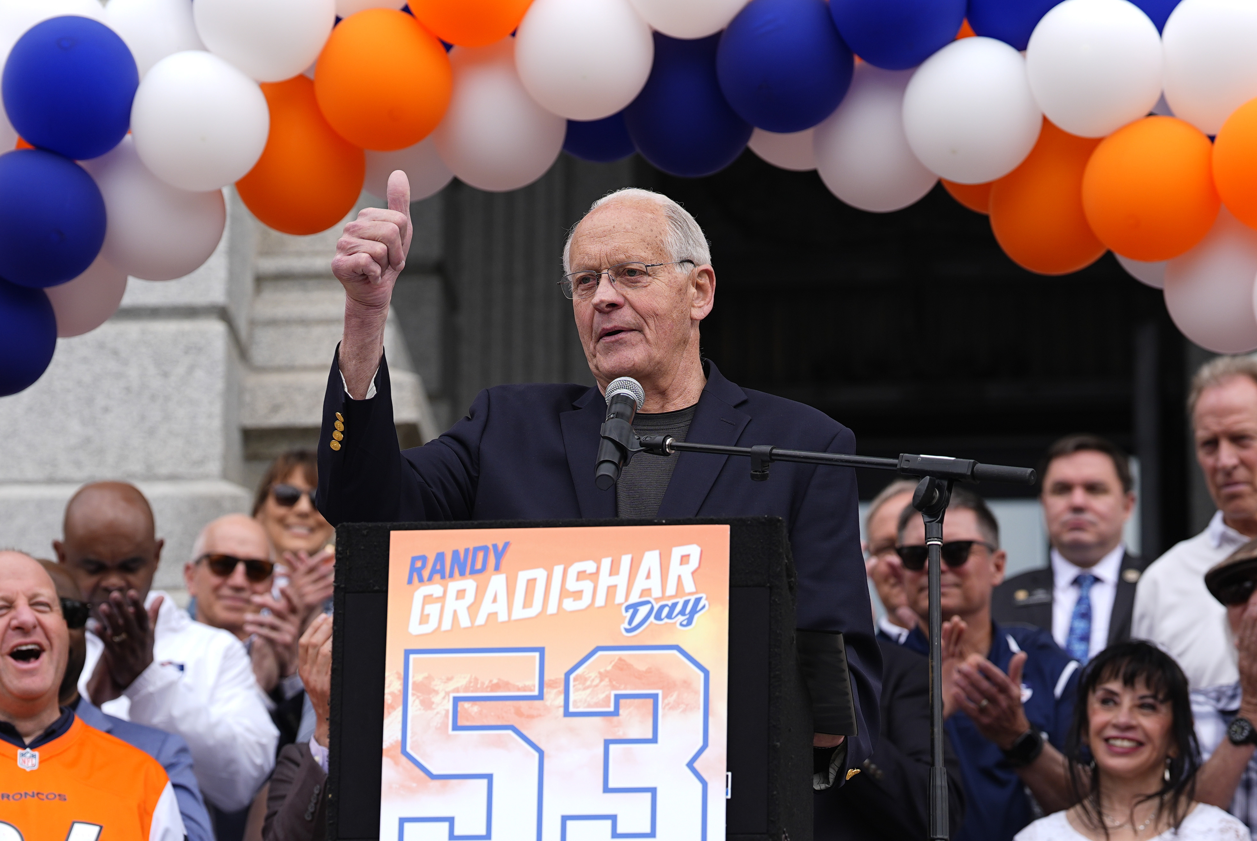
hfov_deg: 11.4
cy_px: 420
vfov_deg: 7.6
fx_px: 6290
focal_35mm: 180
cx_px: 628
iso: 200
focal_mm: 120
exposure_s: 1/1000
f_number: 4
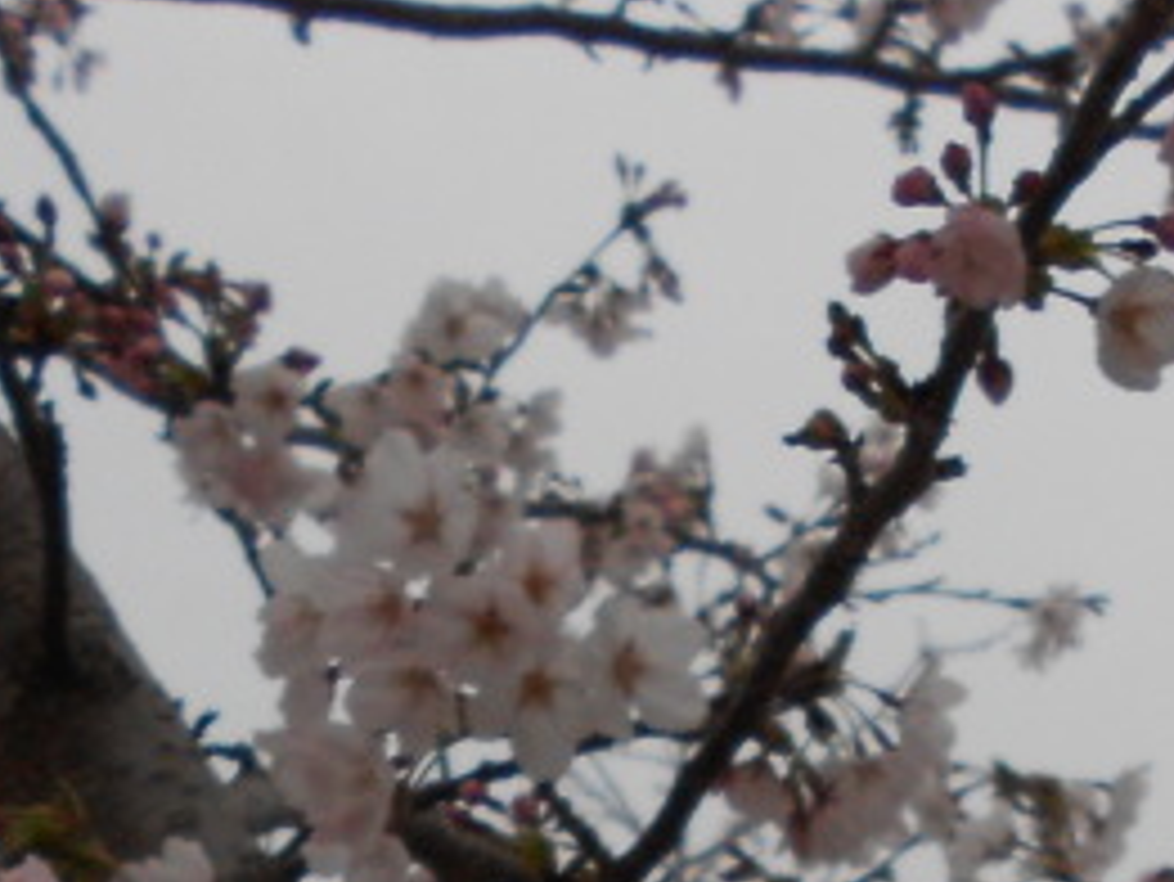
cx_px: 1012
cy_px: 1660
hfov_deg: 19.0
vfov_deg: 12.9
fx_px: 3461
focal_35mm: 102
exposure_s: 1/80
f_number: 3.2
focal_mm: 4.6
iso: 80
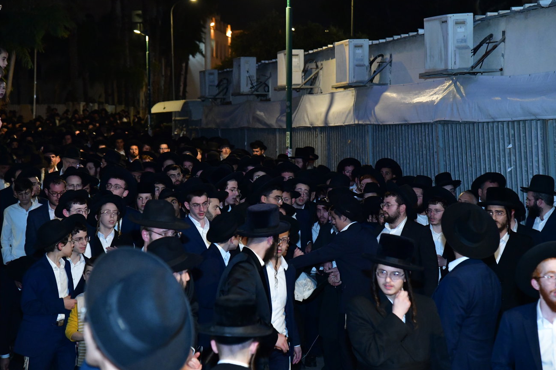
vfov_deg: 14.9
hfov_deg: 22.1
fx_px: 1421
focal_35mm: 92
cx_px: 280
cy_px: 184
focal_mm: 85
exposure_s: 1/100
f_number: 5.6
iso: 8000
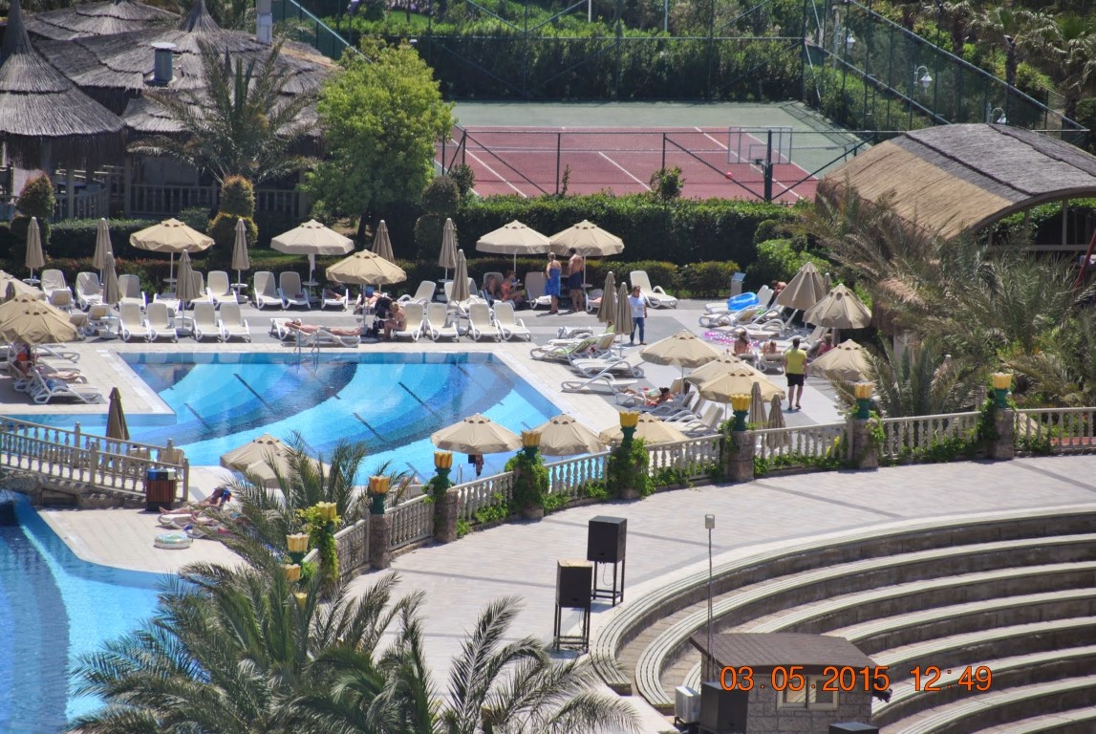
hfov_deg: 6.9
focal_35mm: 300
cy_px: 367
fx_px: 9145
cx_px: 548
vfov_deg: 4.6
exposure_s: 1/1250
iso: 200
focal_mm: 200
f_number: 5.6
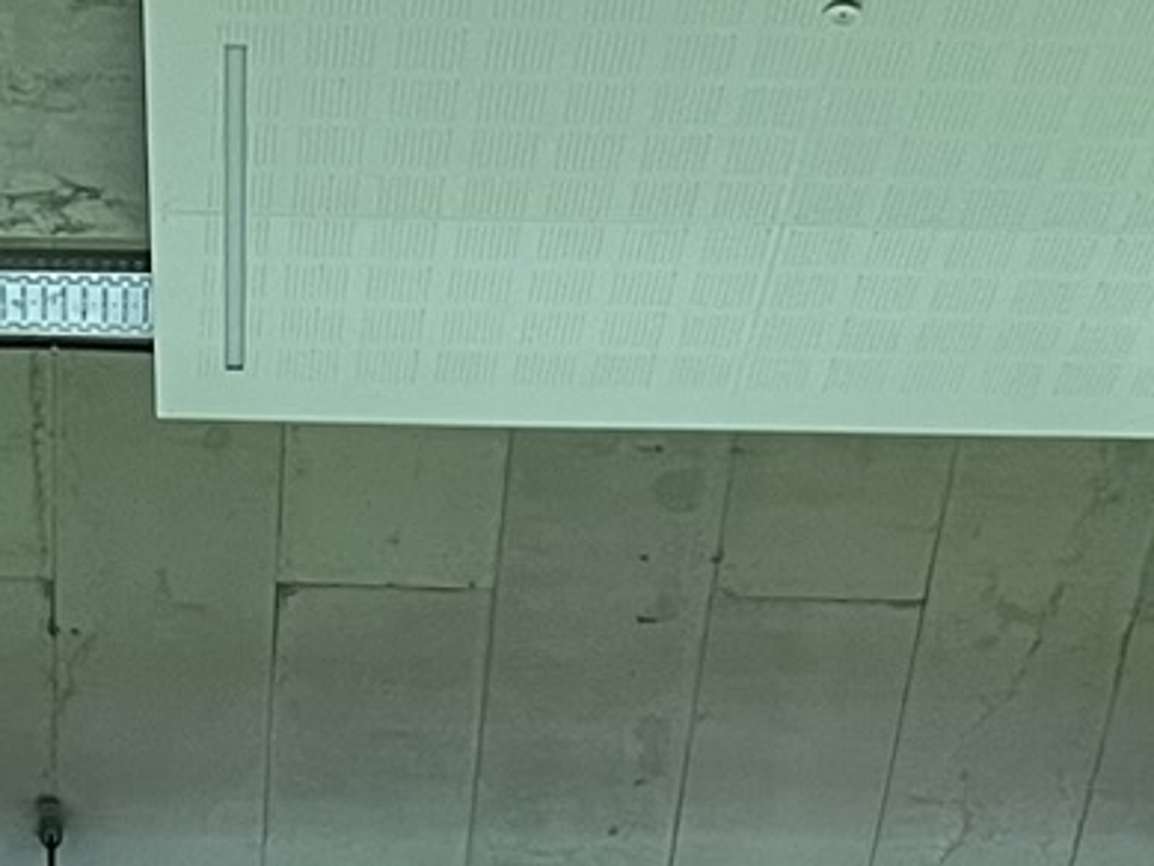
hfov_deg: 14.4
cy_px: 2177
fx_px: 4569
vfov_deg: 9.5
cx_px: 561
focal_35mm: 137
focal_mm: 5.7
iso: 125
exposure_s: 1/60
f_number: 1.5
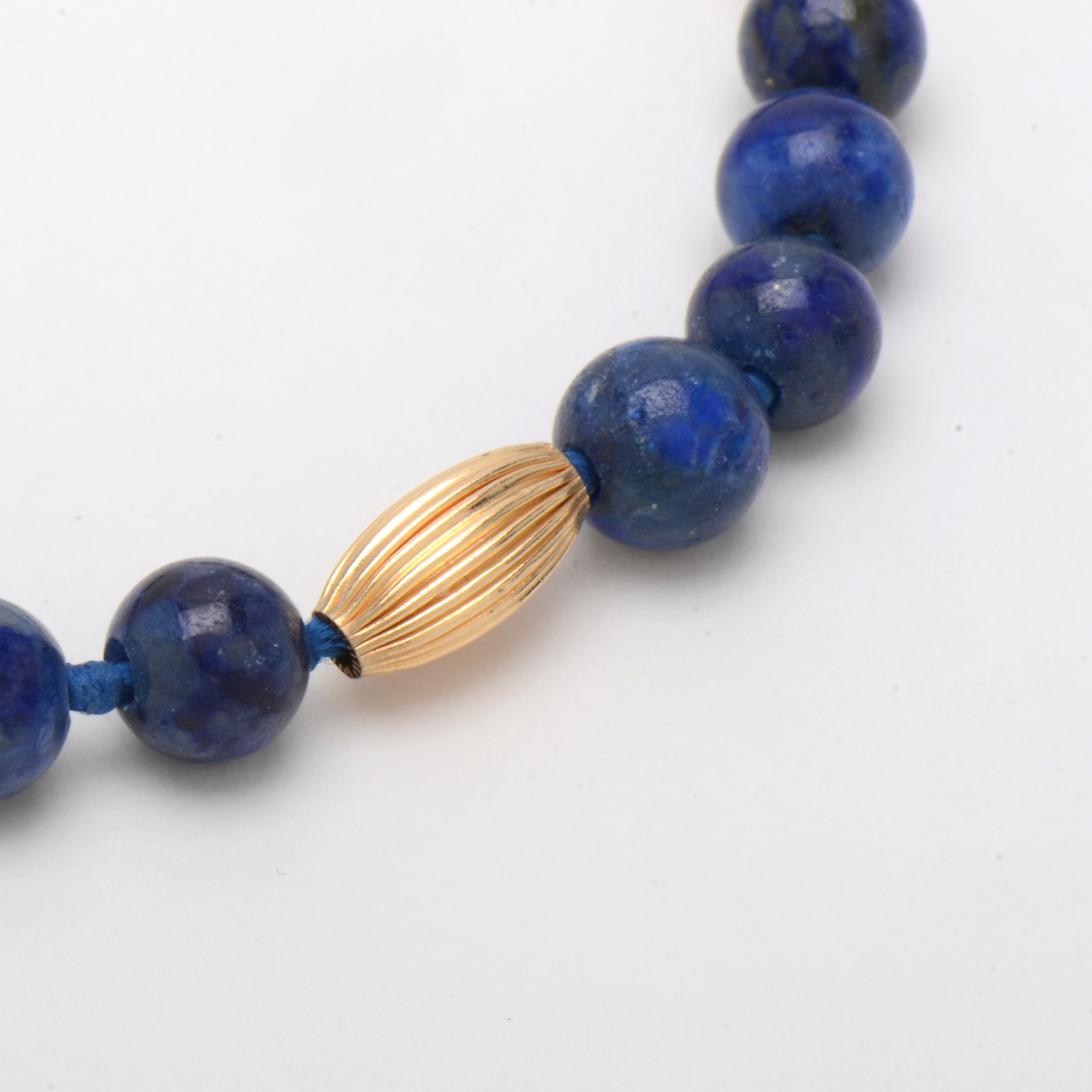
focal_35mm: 190
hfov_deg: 9.2
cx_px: 237
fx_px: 6772
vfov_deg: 9.2
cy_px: 482
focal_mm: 85
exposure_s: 1/125
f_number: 32
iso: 160
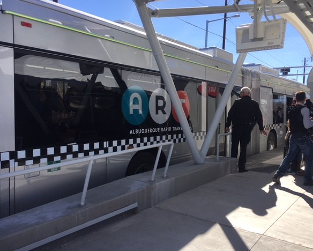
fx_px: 287
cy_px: 123
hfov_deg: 57.1
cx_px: 169
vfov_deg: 47.2
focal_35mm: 31
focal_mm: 4.15
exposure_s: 1/1099
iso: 25
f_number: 2.2
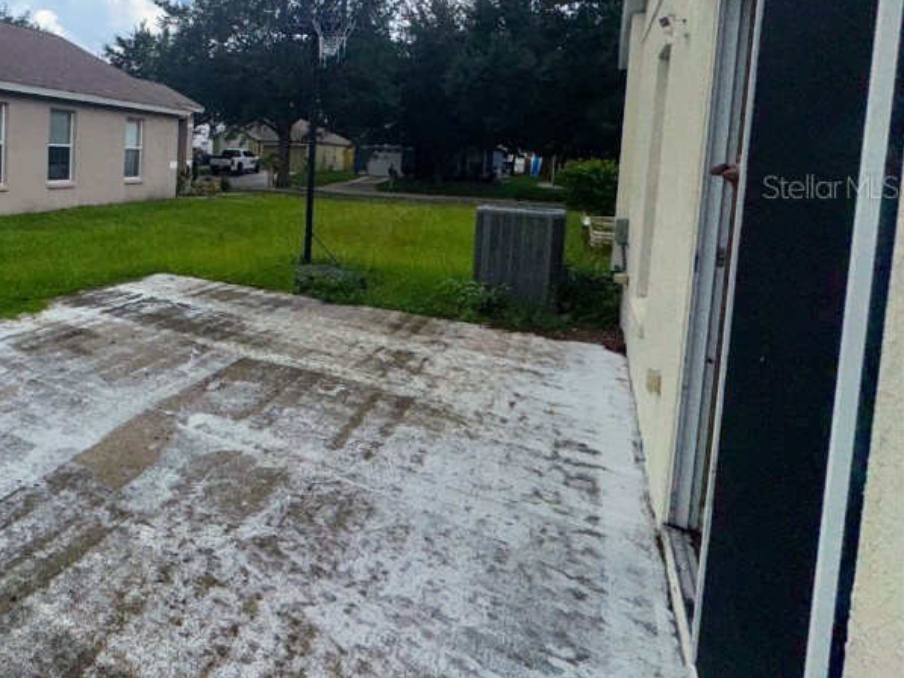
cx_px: 130
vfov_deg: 54.7
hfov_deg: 62.7
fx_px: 627
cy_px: 186
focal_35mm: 24
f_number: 2.2
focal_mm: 2.22
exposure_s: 1/8065
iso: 32
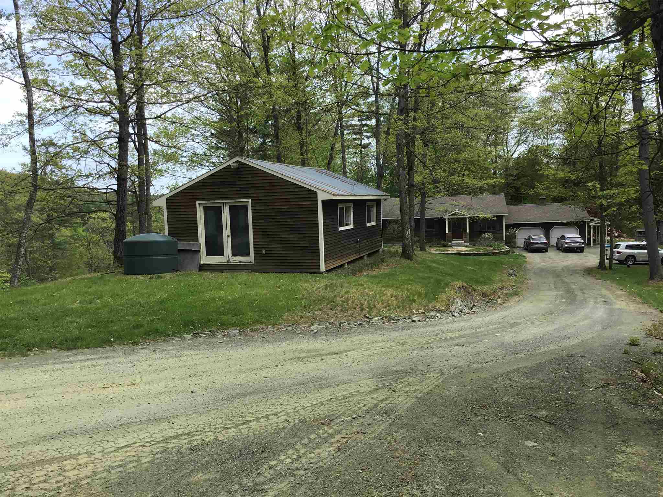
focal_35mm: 31
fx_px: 594
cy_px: 248
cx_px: 332
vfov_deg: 45.4
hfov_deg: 58.4
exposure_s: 1/562
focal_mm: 3.3
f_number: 2.4
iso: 25
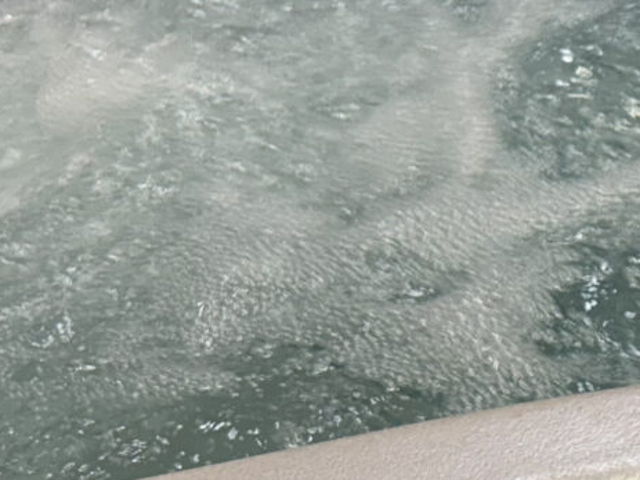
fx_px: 2126
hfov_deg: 16.0
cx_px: 892
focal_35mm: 115
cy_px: 221
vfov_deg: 12.9
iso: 50
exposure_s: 1/120
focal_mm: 5.7
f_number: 1.5
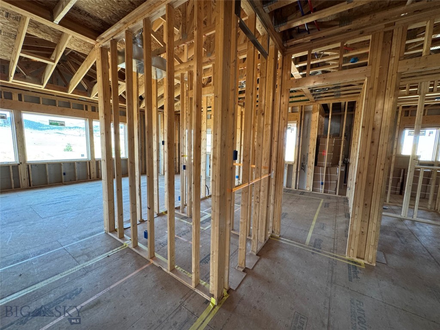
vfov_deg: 85.7
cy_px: 165
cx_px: 220
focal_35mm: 14
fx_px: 178
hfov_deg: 102.1
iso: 200
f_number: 2.2
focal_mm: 2.22
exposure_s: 1/60
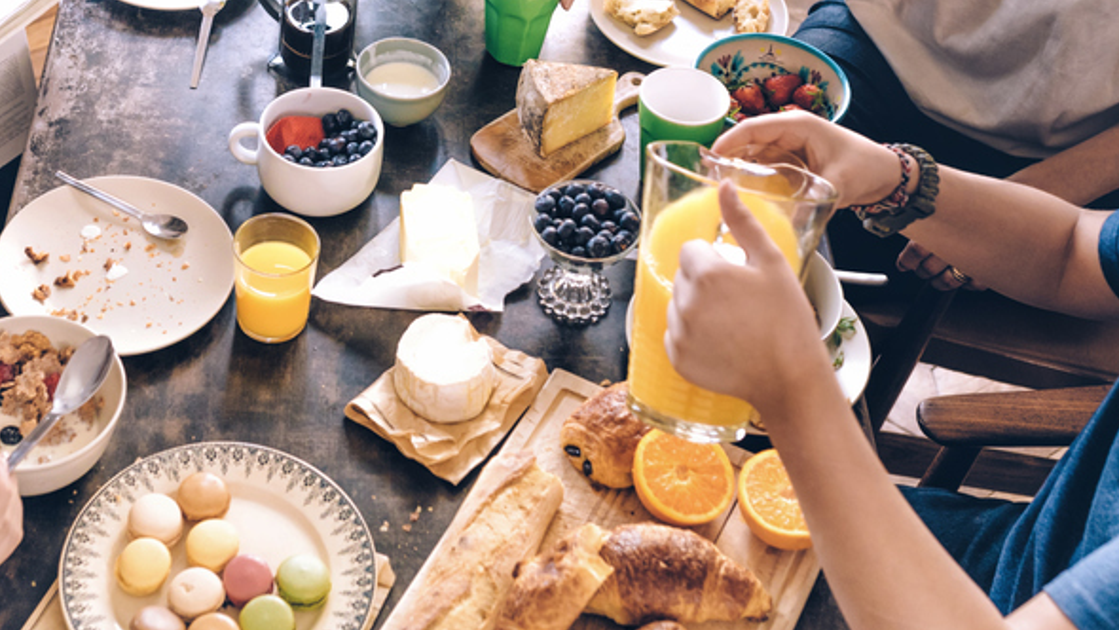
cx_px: 467
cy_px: 191
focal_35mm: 45
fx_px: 1335
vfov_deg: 26.3
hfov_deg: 45.3
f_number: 3.5
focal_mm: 35
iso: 500
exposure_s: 1/200
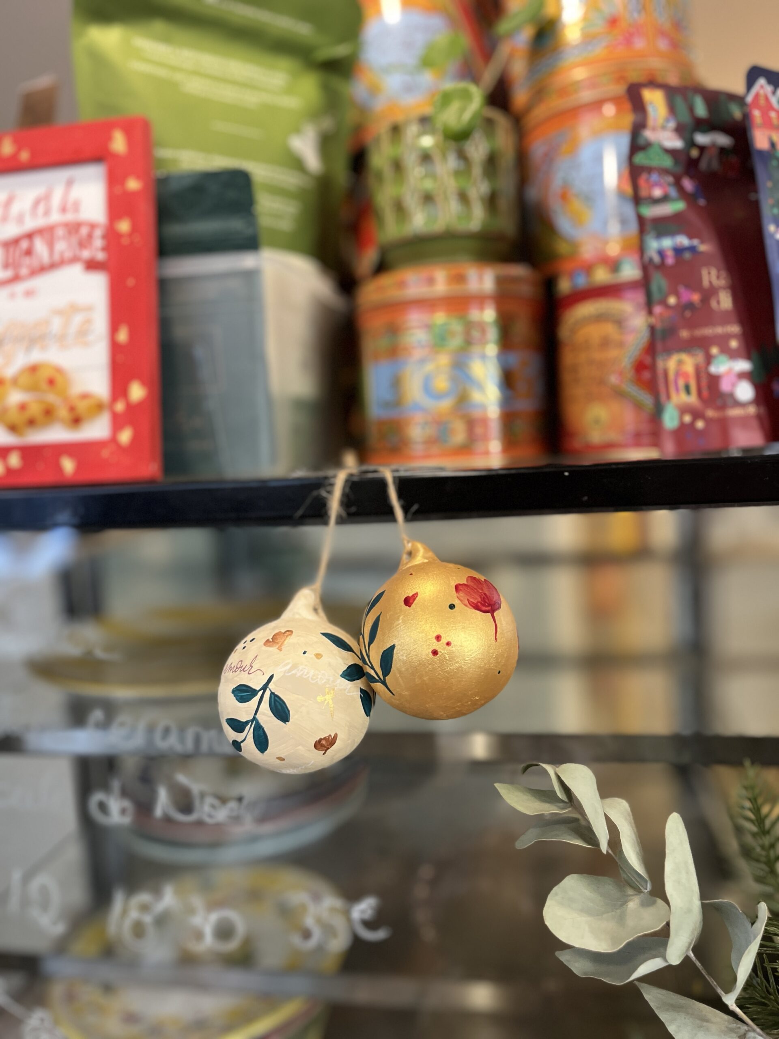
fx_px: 780
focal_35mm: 26
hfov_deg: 53.1
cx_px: 390
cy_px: 520
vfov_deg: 67.3
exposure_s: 1/50
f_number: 1.6
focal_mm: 5.1
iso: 160
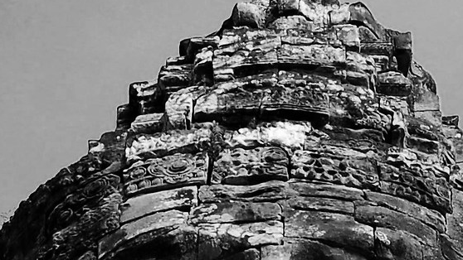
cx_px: 278
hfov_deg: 10.3
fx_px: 2569
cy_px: 390
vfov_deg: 5.7
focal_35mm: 209
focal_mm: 31
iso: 200
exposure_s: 1/250
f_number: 8
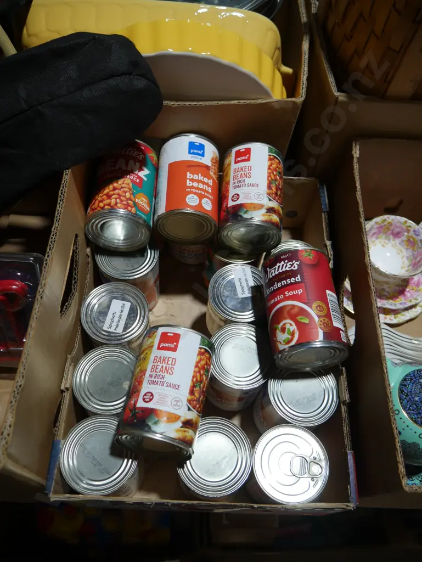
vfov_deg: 63.4
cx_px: 211
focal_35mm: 28
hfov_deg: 49.8
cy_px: 281
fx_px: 455
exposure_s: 1/125
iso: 200
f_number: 3.5
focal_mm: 14
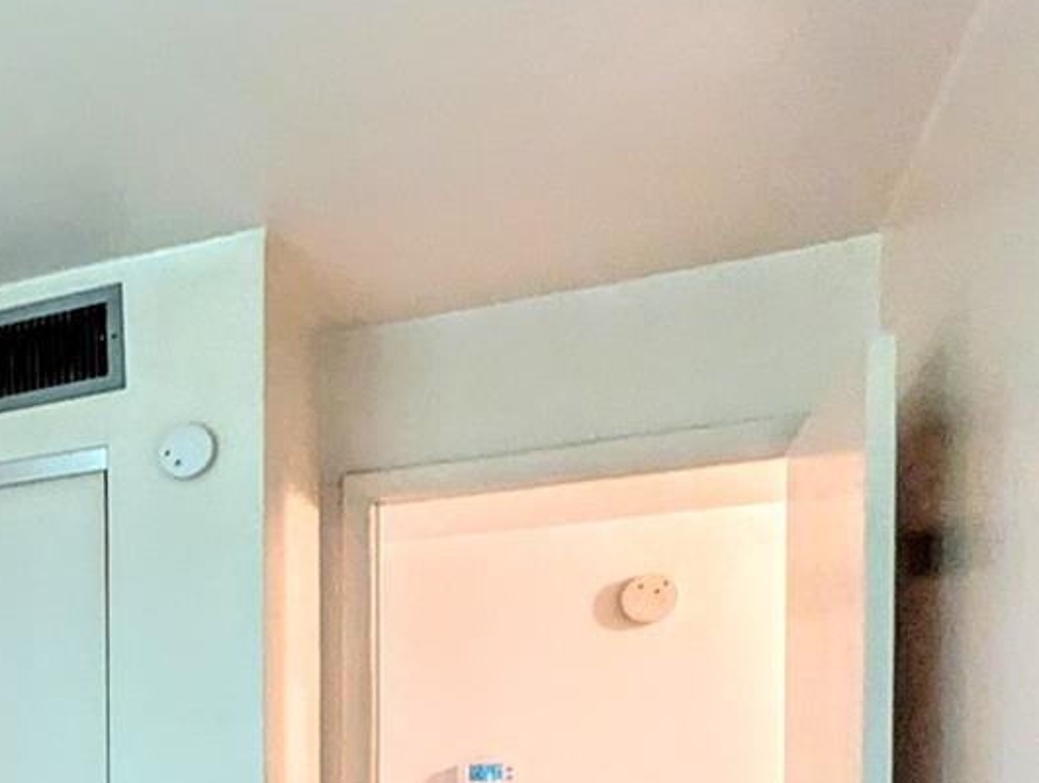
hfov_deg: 29.5
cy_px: 873
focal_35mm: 48
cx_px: -395
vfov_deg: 27.6
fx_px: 1443
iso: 346
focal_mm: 2.35
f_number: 2.2
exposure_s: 1/40
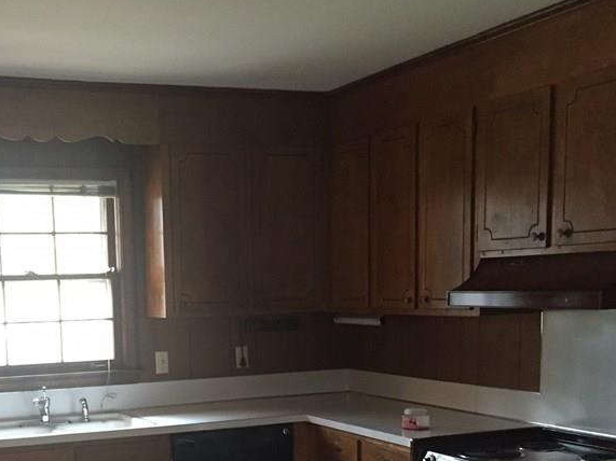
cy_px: 402
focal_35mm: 52
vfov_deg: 27.2
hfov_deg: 36.1
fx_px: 925
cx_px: 168
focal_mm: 4.15
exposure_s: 1/20
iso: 250
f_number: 2.2
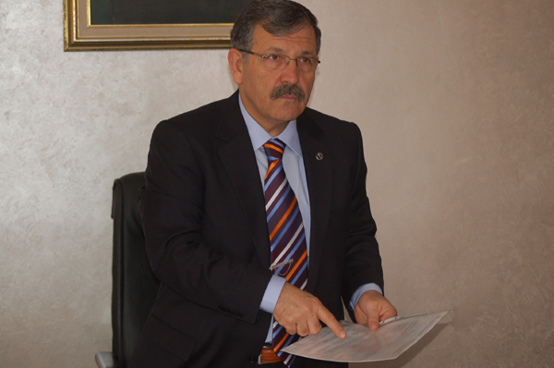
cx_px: 277
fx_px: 1268
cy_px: 184
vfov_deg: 16.5
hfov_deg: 24.7
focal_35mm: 82
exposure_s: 1/60
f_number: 4
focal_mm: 55
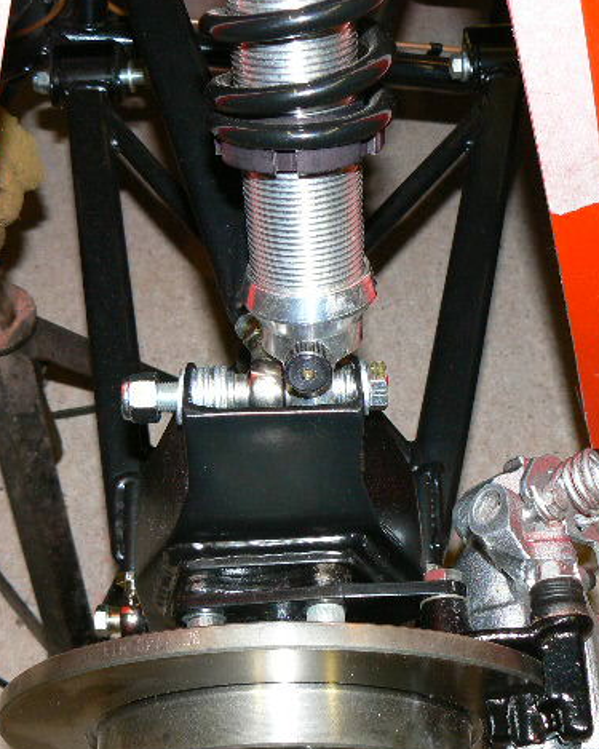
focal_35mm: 48
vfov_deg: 38.8
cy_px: 374
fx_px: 1064
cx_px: 291
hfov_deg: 31.4
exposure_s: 1/30
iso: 100
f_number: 2.8
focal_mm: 6
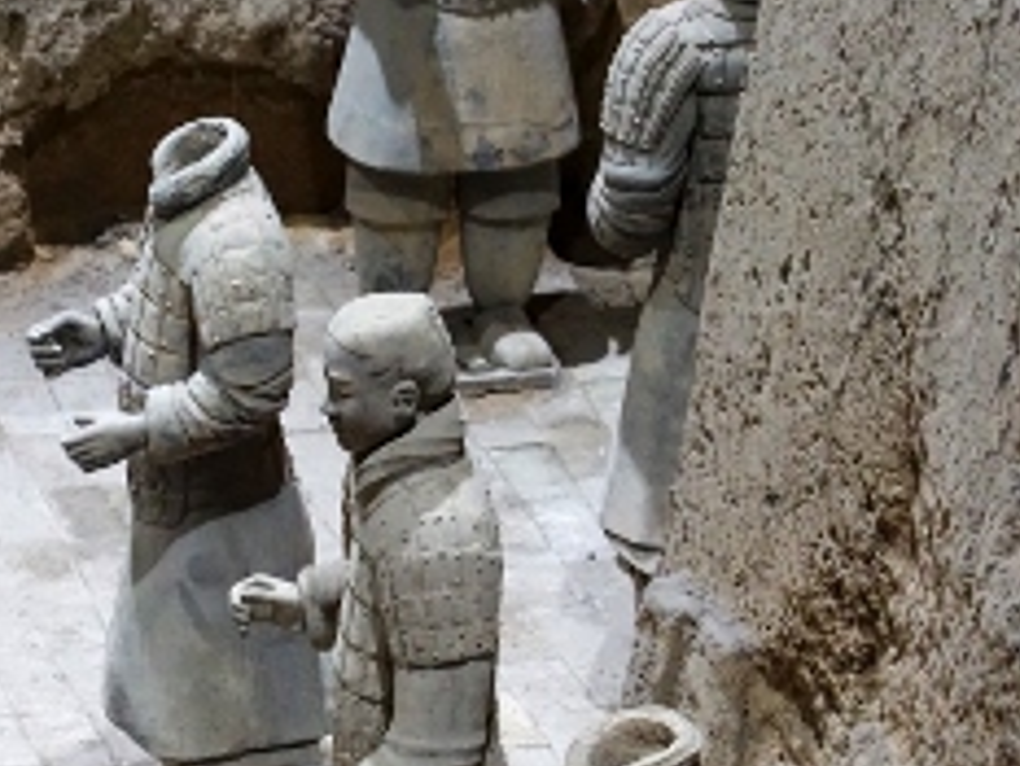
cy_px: 549
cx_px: 376
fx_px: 8756
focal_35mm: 297
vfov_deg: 5.0
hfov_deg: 6.7
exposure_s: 1/20
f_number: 5.6
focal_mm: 120
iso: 3200
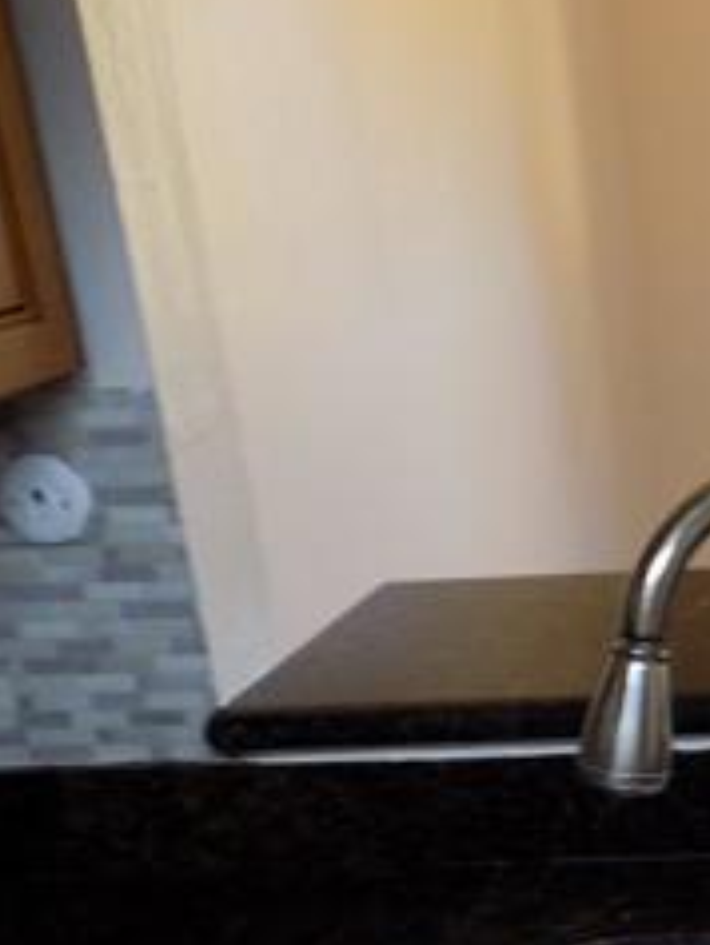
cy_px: 606
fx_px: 1694
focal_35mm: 62
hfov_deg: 20.7
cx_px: 1013
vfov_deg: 31.0
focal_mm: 4
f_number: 3.1
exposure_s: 1/30
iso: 140
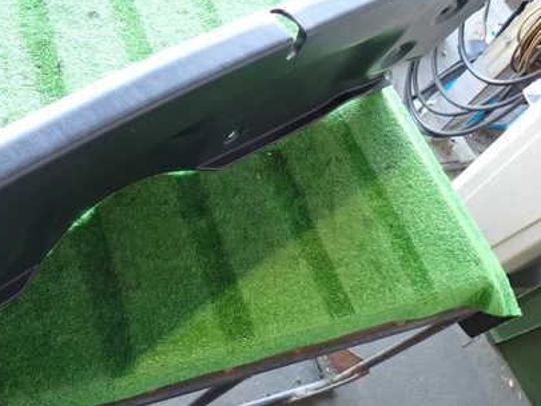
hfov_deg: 49.1
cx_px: 174
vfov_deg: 38.6
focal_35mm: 37
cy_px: 166
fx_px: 578
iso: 250
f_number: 2
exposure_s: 1/30
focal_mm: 4.5
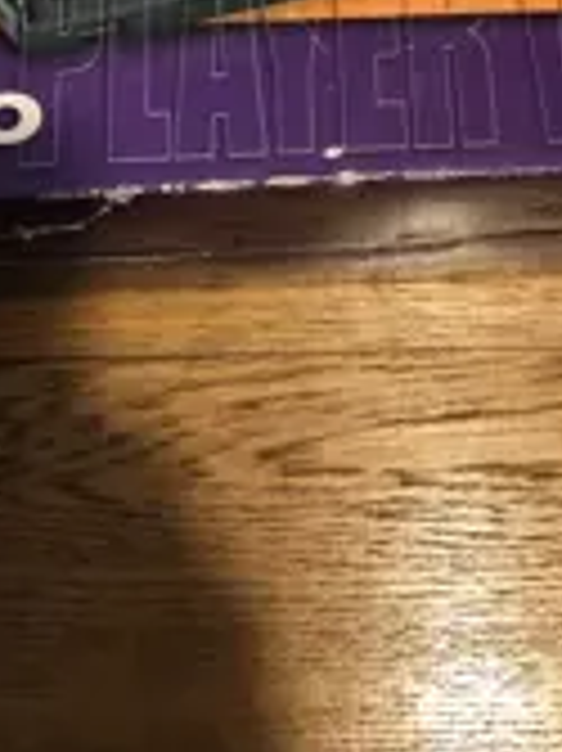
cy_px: -72
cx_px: 369
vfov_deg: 26.7
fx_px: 1452
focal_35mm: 67
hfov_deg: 21.8
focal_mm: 3.99
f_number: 1.8
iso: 100
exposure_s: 1/17
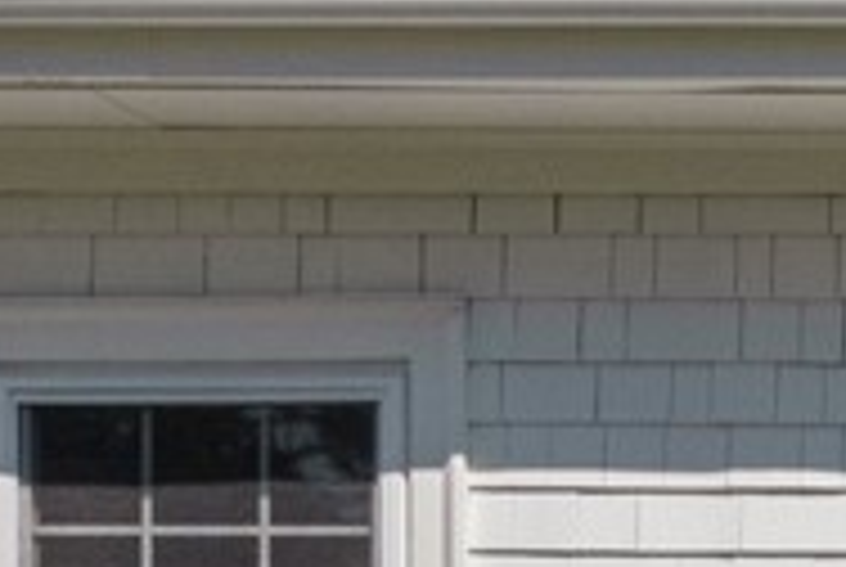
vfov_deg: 7.7
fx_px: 4072
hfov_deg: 9.9
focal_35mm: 173
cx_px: 2250
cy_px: 999
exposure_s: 1/1250
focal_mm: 20
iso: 400
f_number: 14
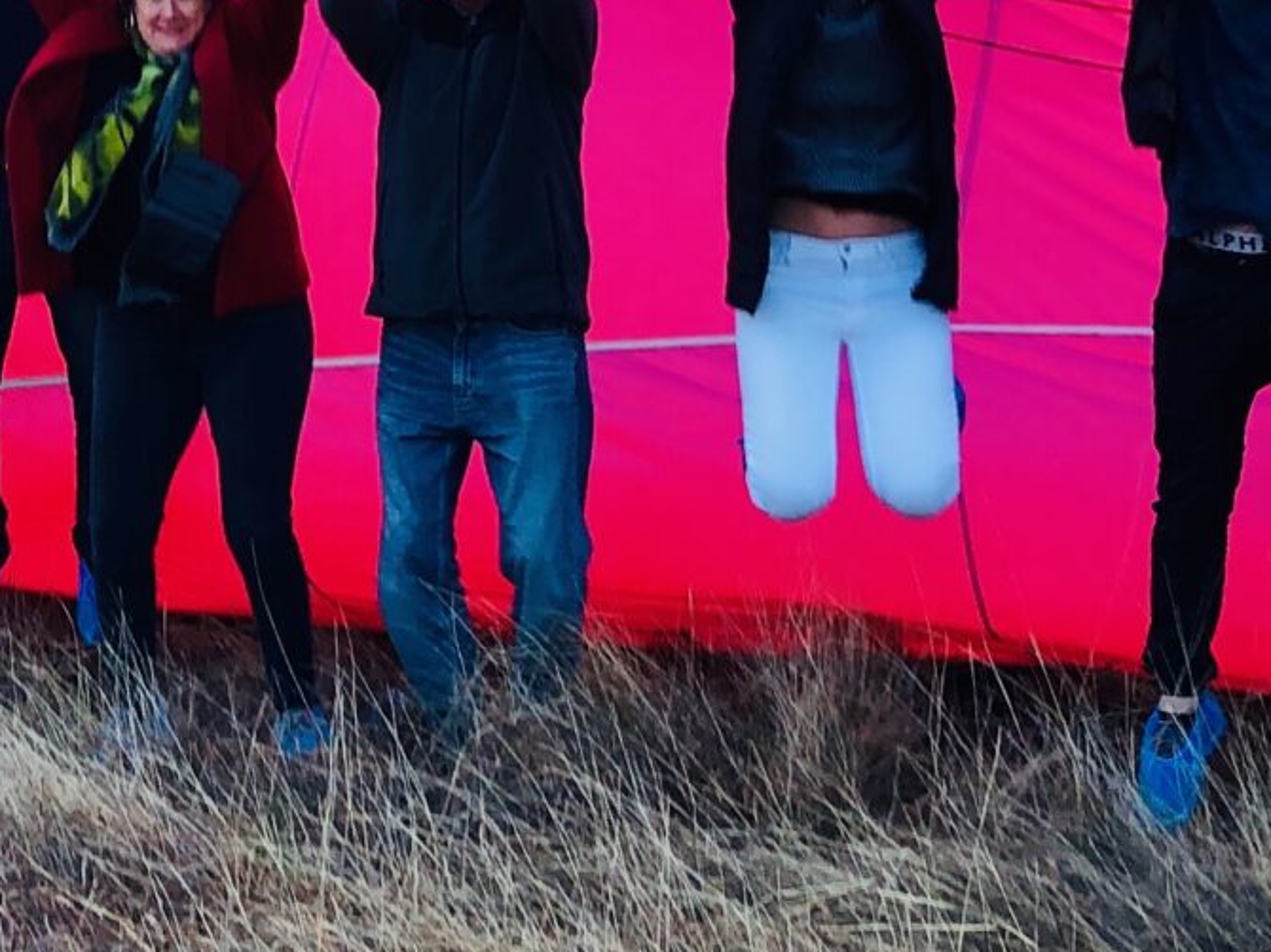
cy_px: -112
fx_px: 3927
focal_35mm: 107
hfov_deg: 17.9
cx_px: -17
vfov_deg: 13.5
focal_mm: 4
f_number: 1.8
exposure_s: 1/120
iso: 20
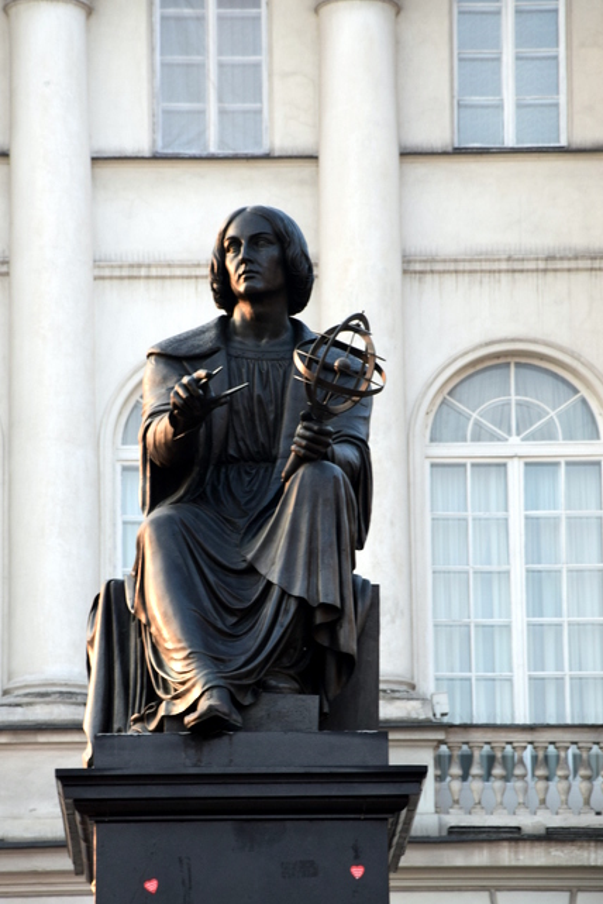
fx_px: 4934
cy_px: 482
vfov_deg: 10.5
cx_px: 269
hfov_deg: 7.0
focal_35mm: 197
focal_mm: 105
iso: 400
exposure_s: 1/80
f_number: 8
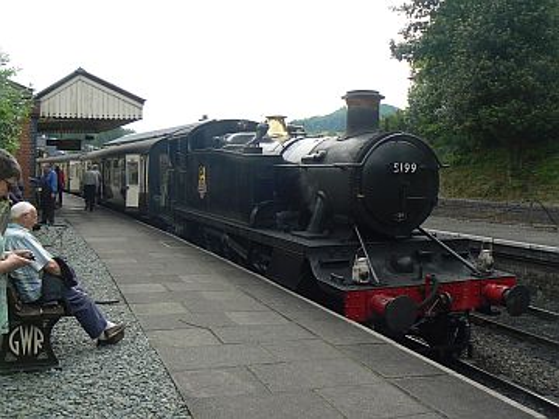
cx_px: 280
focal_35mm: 36
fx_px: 581
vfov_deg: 39.7
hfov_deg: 51.4
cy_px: 210
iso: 80
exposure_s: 1/250
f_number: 5.6
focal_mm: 6
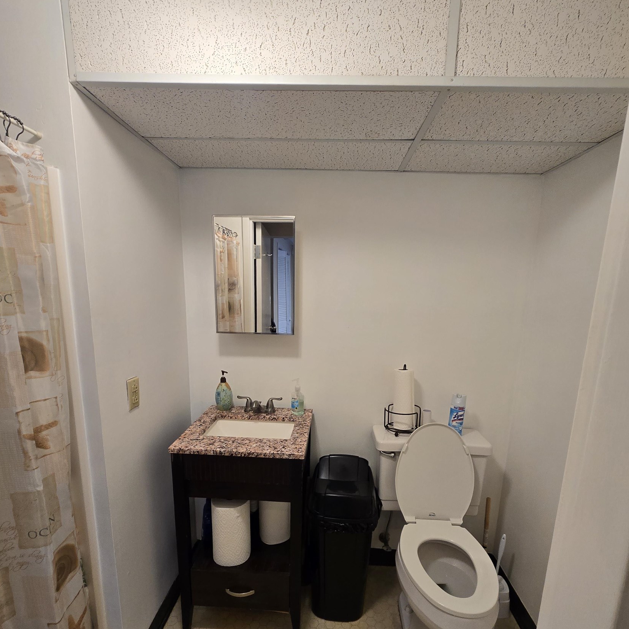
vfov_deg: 86.7
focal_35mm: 16
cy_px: 368
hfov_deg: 87.4
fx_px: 329
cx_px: 319
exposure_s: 1/60
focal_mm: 2.2
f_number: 2.2
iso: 100
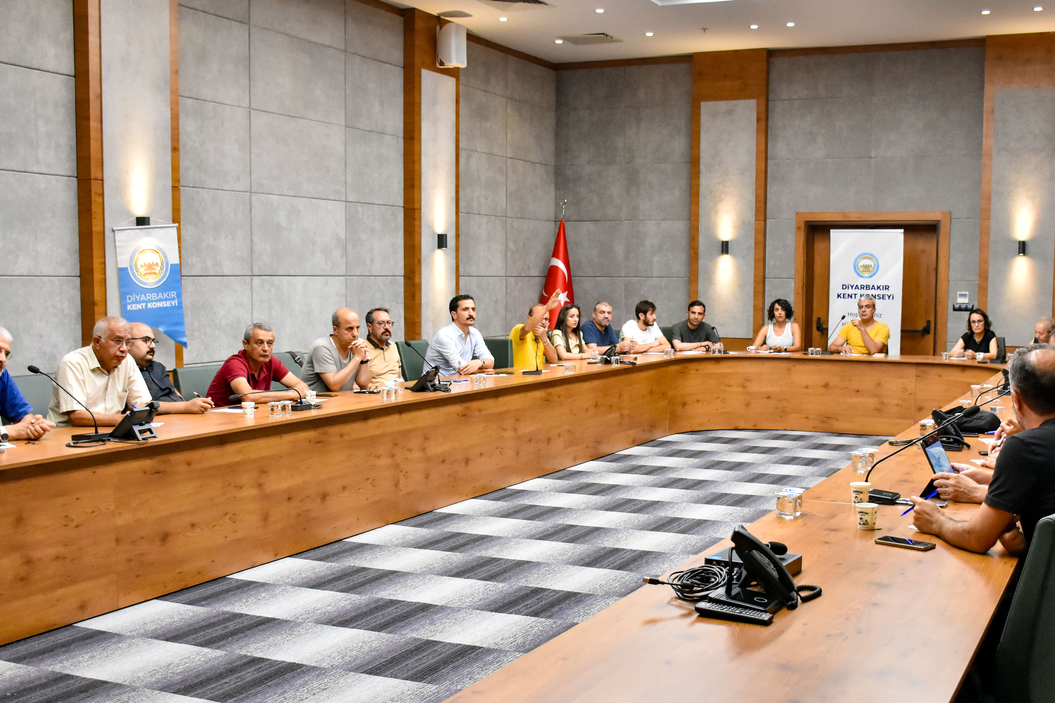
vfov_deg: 31.8
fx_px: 1231
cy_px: 406
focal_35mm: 42
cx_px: 583
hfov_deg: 46.3
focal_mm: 20
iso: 2000
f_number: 3.5
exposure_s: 1/250
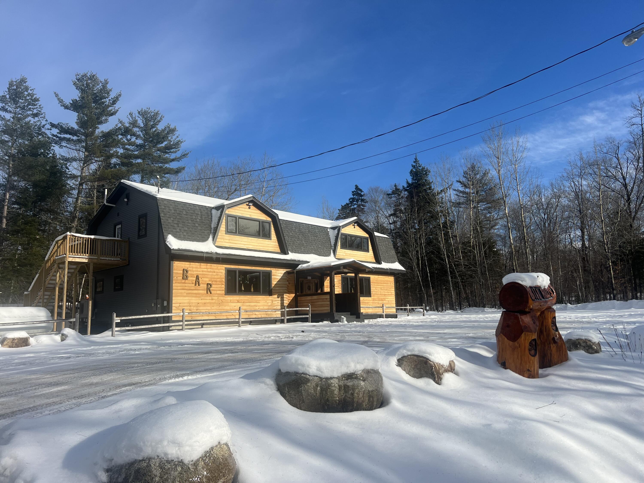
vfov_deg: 53.1
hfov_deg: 67.3
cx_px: 322
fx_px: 484
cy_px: 242
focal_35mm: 26
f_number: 1.5
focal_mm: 5.7
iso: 50
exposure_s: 1/5076
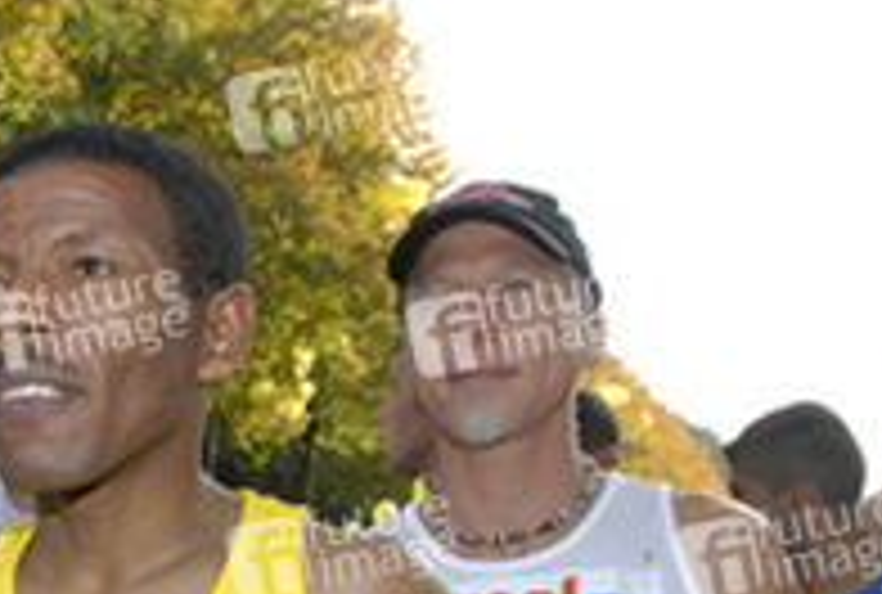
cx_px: -54
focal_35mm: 58
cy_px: 662
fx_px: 1429
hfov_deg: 31.1
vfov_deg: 22.1
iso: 500
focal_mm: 17
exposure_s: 1/250
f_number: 8
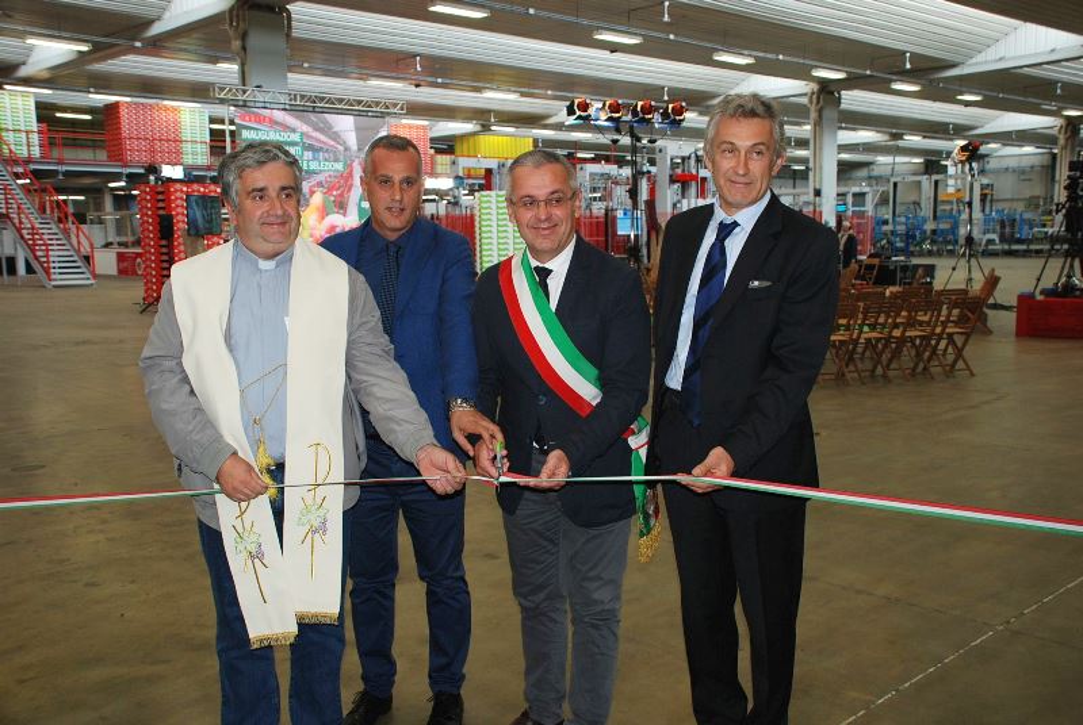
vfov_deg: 40.1
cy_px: 362
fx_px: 994
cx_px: 542
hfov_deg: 57.2
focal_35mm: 33
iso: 200
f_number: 3.8
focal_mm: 22
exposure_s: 1/60
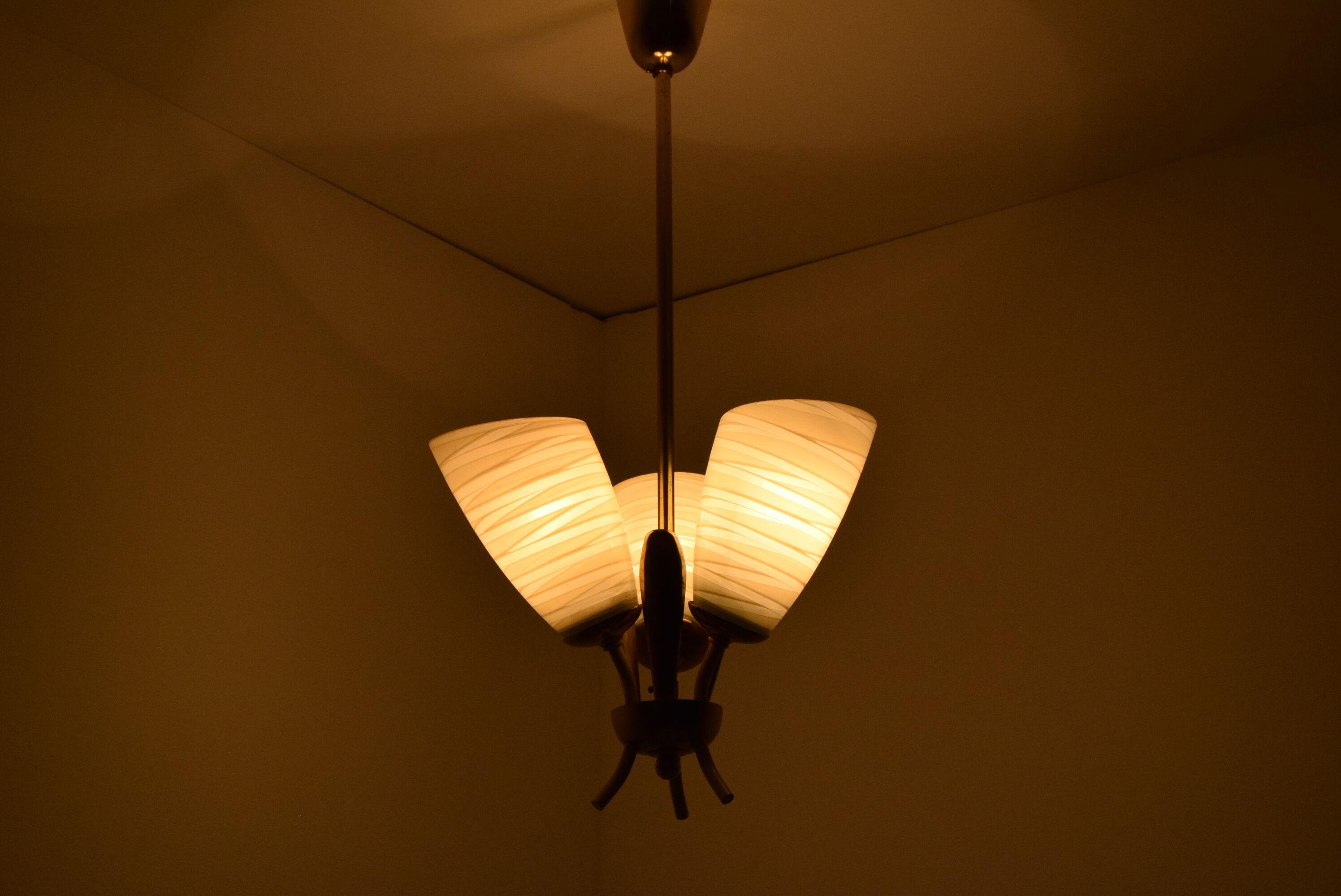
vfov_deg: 28.1
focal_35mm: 48
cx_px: 670
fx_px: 1789
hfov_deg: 41.1
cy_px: 448
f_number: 11
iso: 1600
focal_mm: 32
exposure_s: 1/500
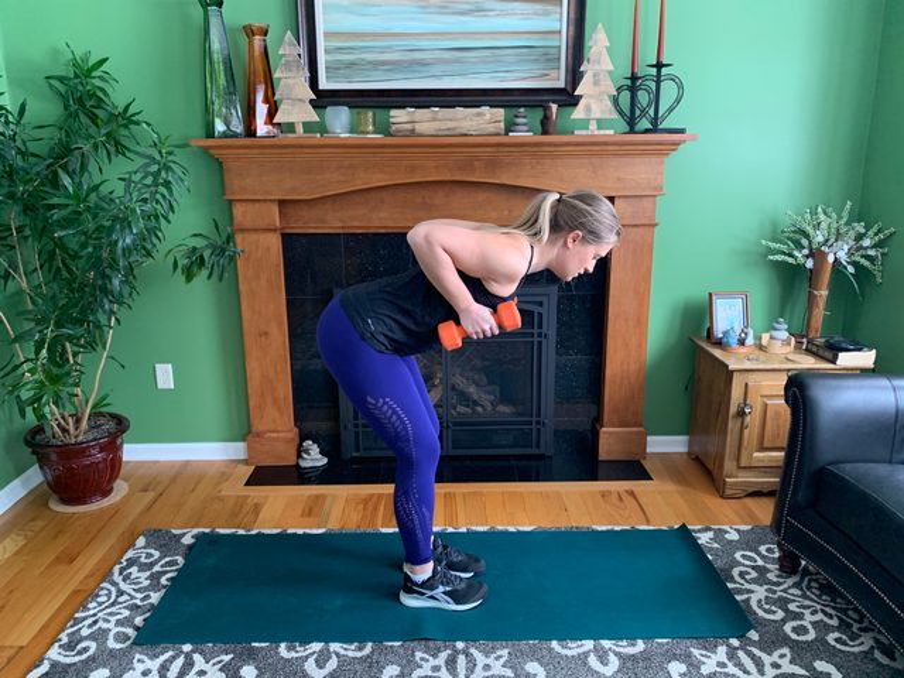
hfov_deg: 67.3
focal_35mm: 26
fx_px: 679
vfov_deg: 53.1
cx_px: 452
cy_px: 339
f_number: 1.8
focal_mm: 4.25
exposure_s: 1/60
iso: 250
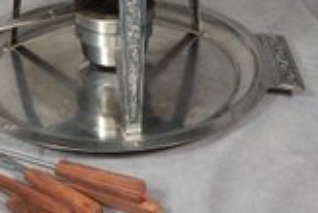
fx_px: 424
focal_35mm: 48
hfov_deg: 40.9
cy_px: 24
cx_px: 126
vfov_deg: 27.2
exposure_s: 1/30
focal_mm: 4
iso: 125
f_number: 3
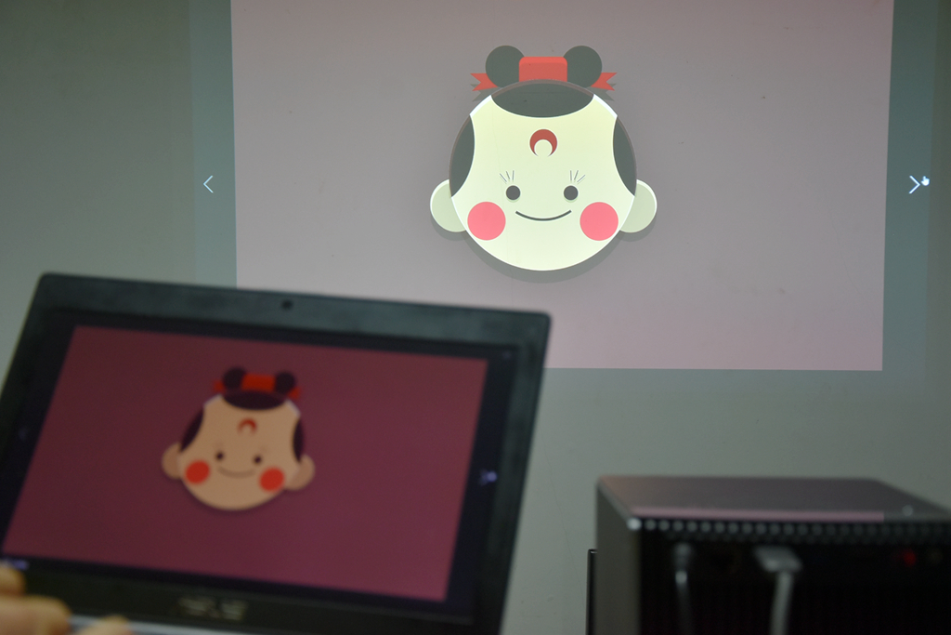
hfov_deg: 31.9
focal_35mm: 63
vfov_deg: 21.6
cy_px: 318
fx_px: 1664
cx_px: 476
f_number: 4.8
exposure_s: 1/60
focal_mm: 42
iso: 640
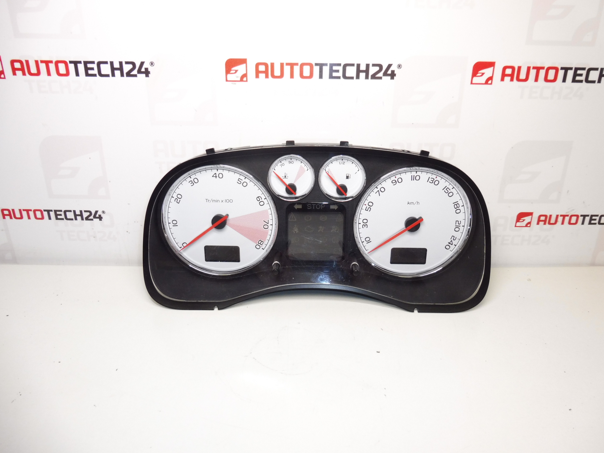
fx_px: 419
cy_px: 226
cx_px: 302
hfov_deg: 71.6
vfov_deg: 56.8
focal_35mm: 24
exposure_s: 1/100
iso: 200
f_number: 3.5
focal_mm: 4.3
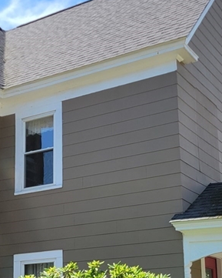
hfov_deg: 21.2
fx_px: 591
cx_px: 66
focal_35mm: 72
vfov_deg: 26.0
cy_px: 216
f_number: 1.8
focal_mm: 5.4
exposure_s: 1/1354
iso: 40
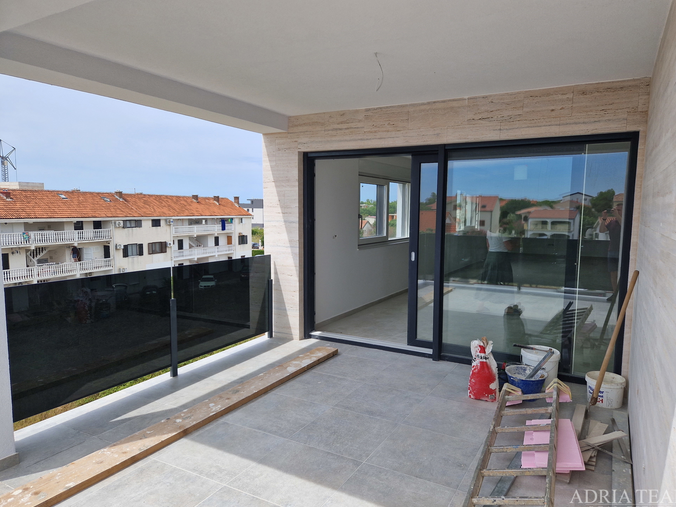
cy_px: 264
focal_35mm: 24
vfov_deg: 56.8
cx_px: 352
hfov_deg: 71.6
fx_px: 469
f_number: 1.8
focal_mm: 5.4
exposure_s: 1/1316
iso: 50
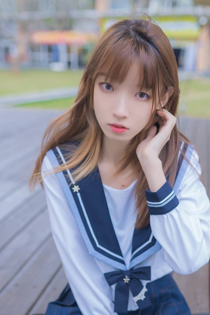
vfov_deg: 35.3
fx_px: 481
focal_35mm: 55
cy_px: 242
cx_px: 116
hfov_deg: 24.6
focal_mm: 35
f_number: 2
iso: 100
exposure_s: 1/320
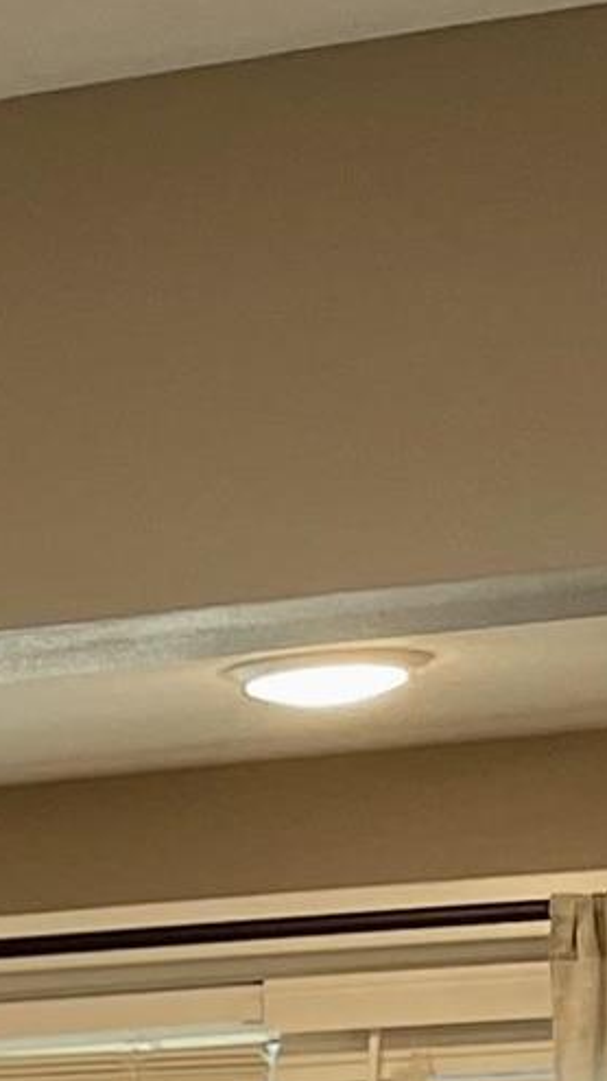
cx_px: -2596
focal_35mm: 169
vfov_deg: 11.5
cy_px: 2158
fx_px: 4841
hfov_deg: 5.3
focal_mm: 5.1
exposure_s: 1/60
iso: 64
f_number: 1.6
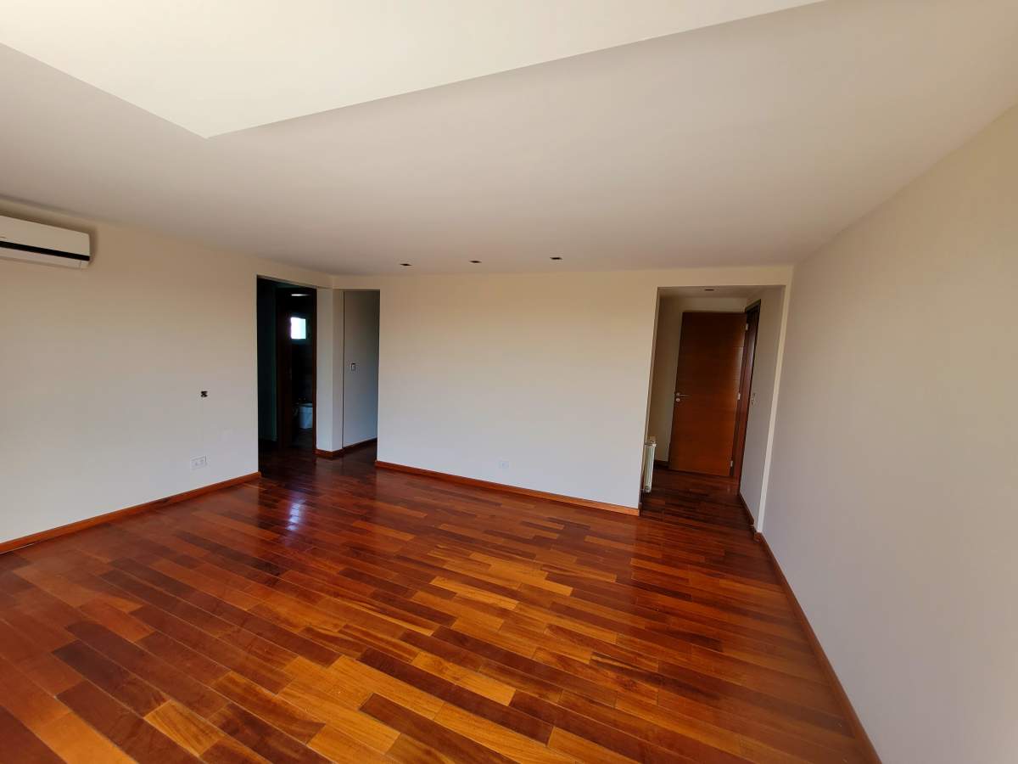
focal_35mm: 13
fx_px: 382
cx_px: 509
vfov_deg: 89.9
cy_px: 382
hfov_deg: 106.2
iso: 50
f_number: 2.2
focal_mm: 1.74
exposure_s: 1/50
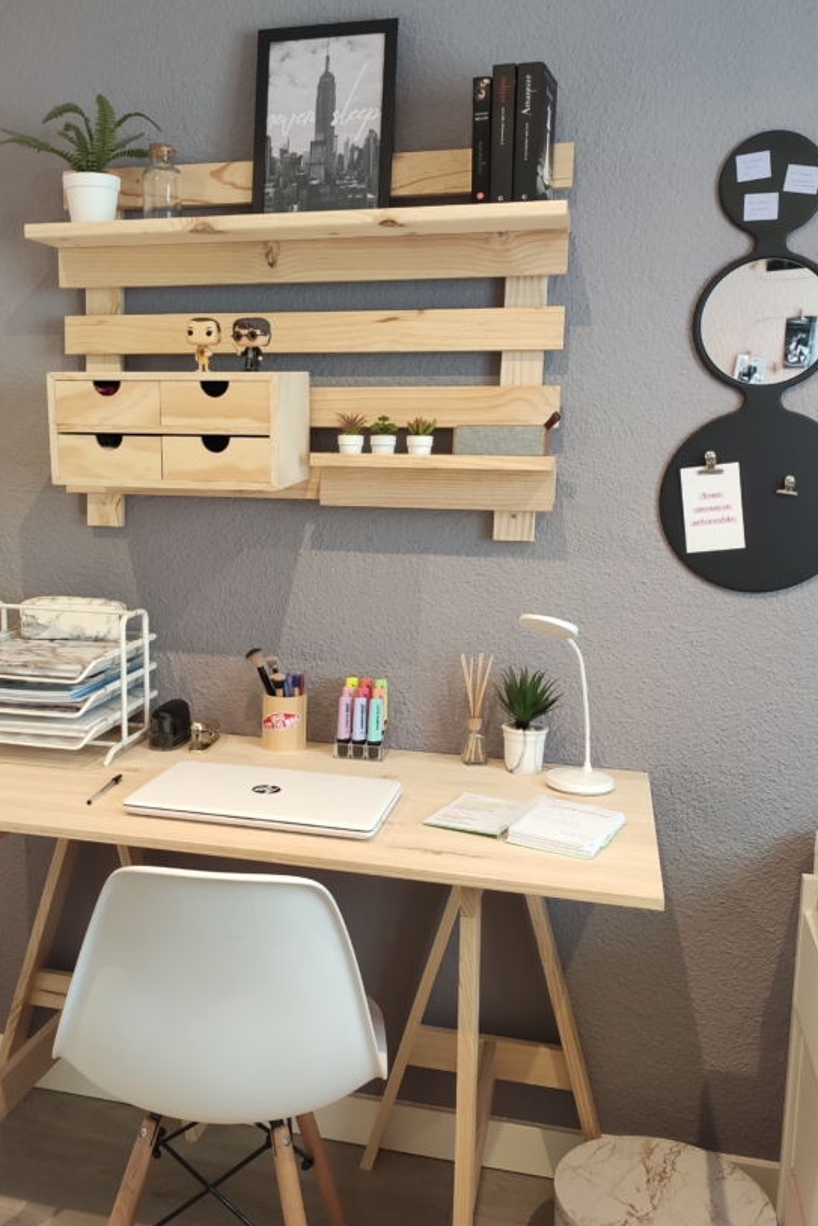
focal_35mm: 34
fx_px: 1158
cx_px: 292
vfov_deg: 55.8
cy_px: 604
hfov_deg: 38.6
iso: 431
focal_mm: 4.77
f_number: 1.75
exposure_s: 1/33
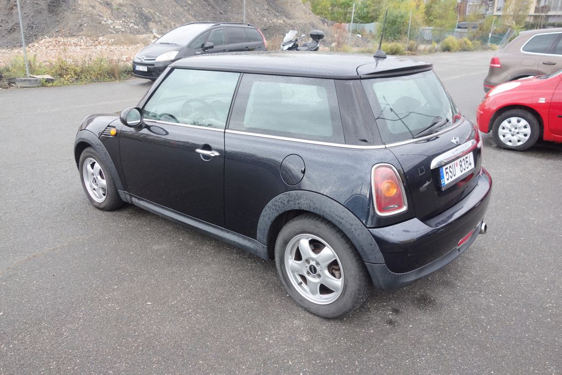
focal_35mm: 28
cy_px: 188
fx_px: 437
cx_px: 281
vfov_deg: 46.4
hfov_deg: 65.5
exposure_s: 1/100
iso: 125
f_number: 3.5
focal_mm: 10.4
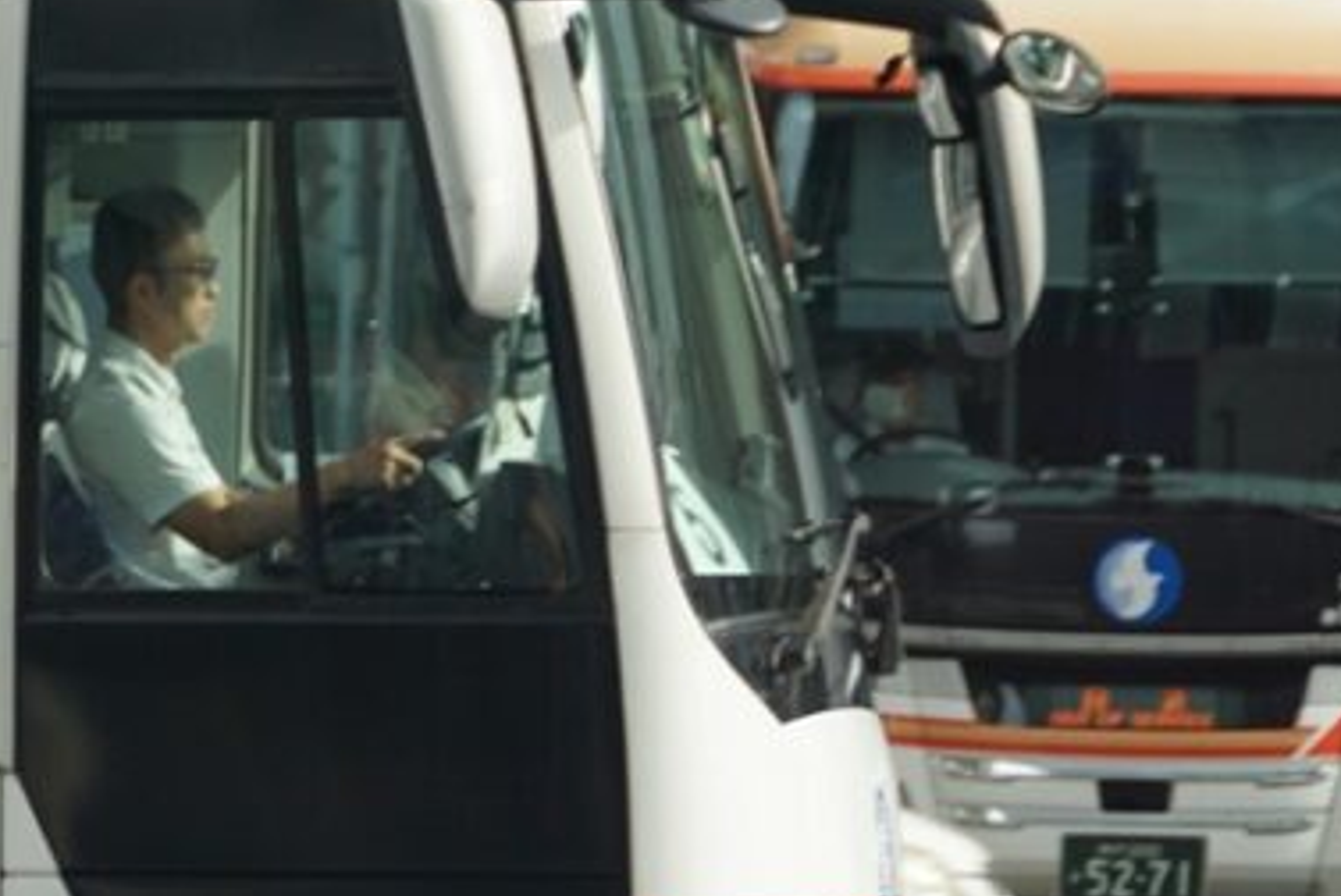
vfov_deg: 3.4
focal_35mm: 407
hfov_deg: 5.0
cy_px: 484
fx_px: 15172
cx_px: -288
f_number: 5.6
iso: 200
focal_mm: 100
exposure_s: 1/160
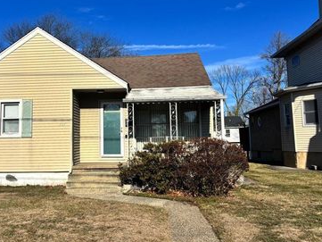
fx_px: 335
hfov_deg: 50.8
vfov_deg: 39.6
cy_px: 104
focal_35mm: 36
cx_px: 119
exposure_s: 1/6329
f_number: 1.6
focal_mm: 5.96
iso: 50
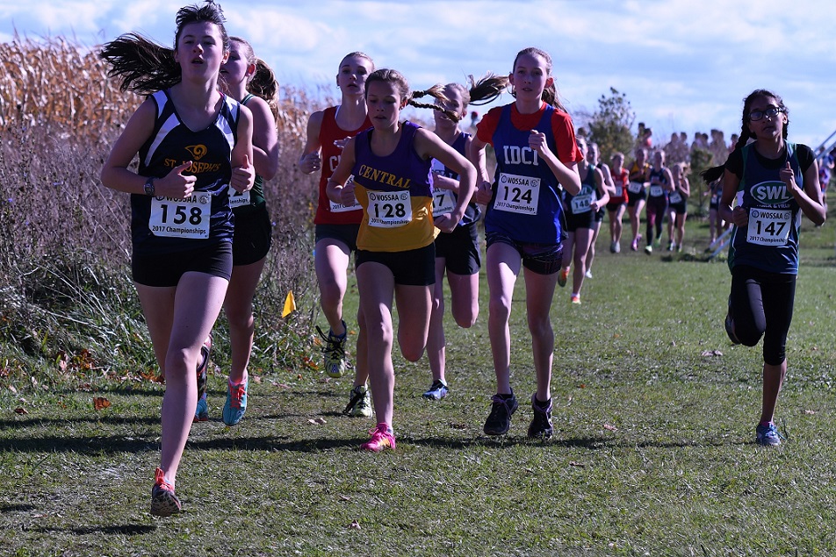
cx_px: 418
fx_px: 2717
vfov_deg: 11.7
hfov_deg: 17.5
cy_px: 278
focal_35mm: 117
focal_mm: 78
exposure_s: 1/1000
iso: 160
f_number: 5.6
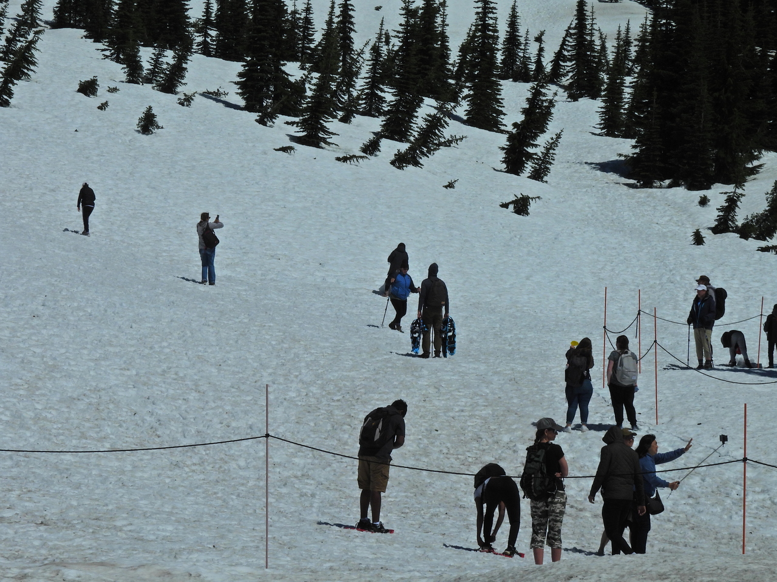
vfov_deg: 8.0
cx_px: 388
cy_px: 291
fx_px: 4153
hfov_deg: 10.7
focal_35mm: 185
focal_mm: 33
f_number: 8
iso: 100
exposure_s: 1/1600
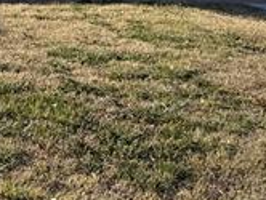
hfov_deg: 13.1
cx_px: -5
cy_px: -246
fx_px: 1139
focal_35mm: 148
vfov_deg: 9.2
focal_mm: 6.76
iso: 80
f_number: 1.78
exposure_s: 1/5319
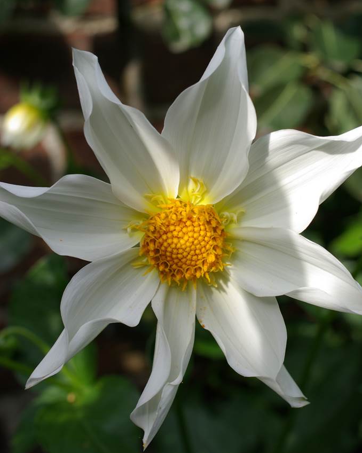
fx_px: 798
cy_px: 221
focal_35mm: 60
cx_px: 182
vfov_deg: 31.7
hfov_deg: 25.6
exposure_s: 1/180
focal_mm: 35
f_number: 5.6
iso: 100
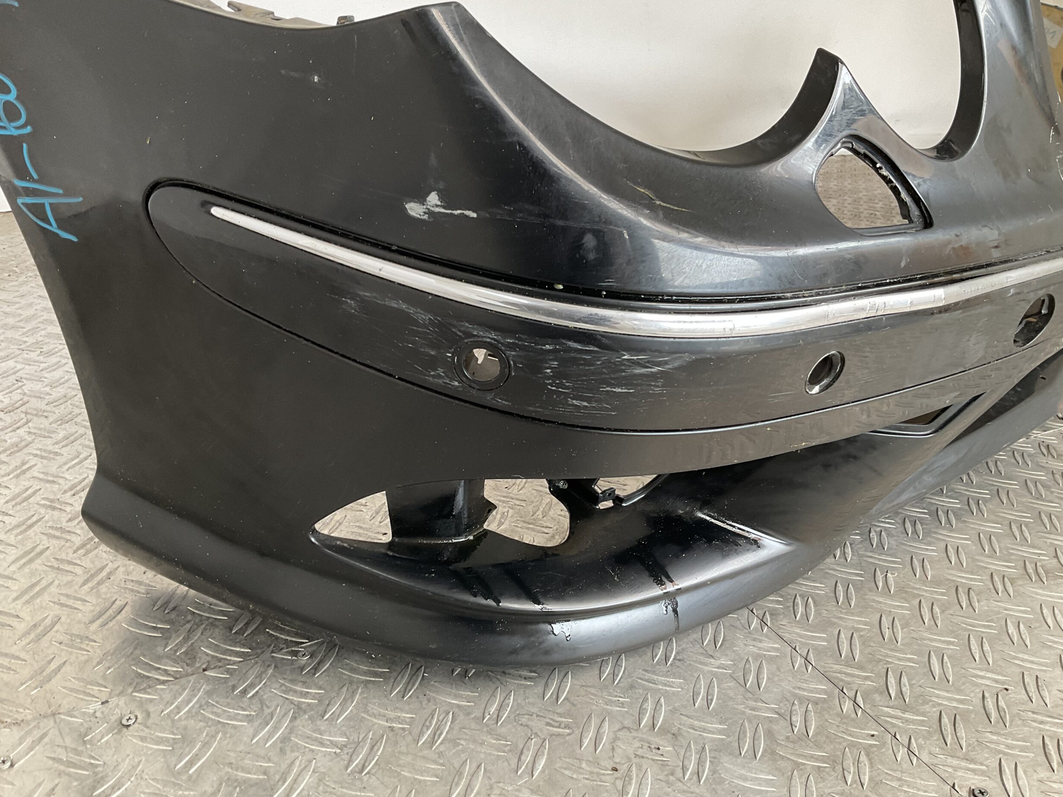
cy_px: 399
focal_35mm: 30
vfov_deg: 46.8
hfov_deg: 60.0
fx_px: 921
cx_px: 531
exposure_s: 1/50
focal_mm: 3
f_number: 1.8
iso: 64
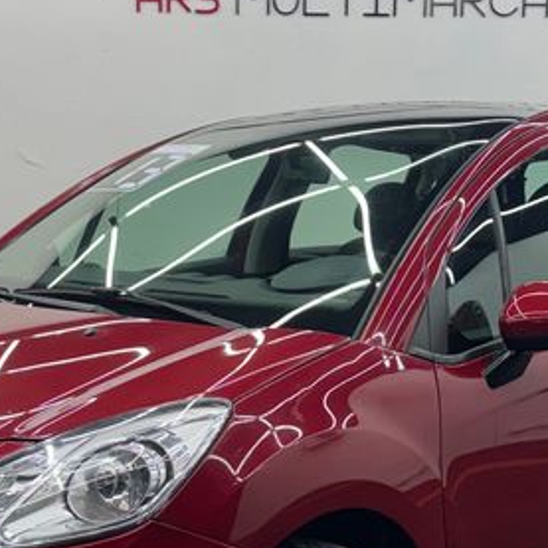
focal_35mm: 62
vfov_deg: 27.6
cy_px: 350
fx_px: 1110
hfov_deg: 27.7
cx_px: 265
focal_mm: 6.76
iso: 80
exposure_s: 1/120
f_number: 1.78
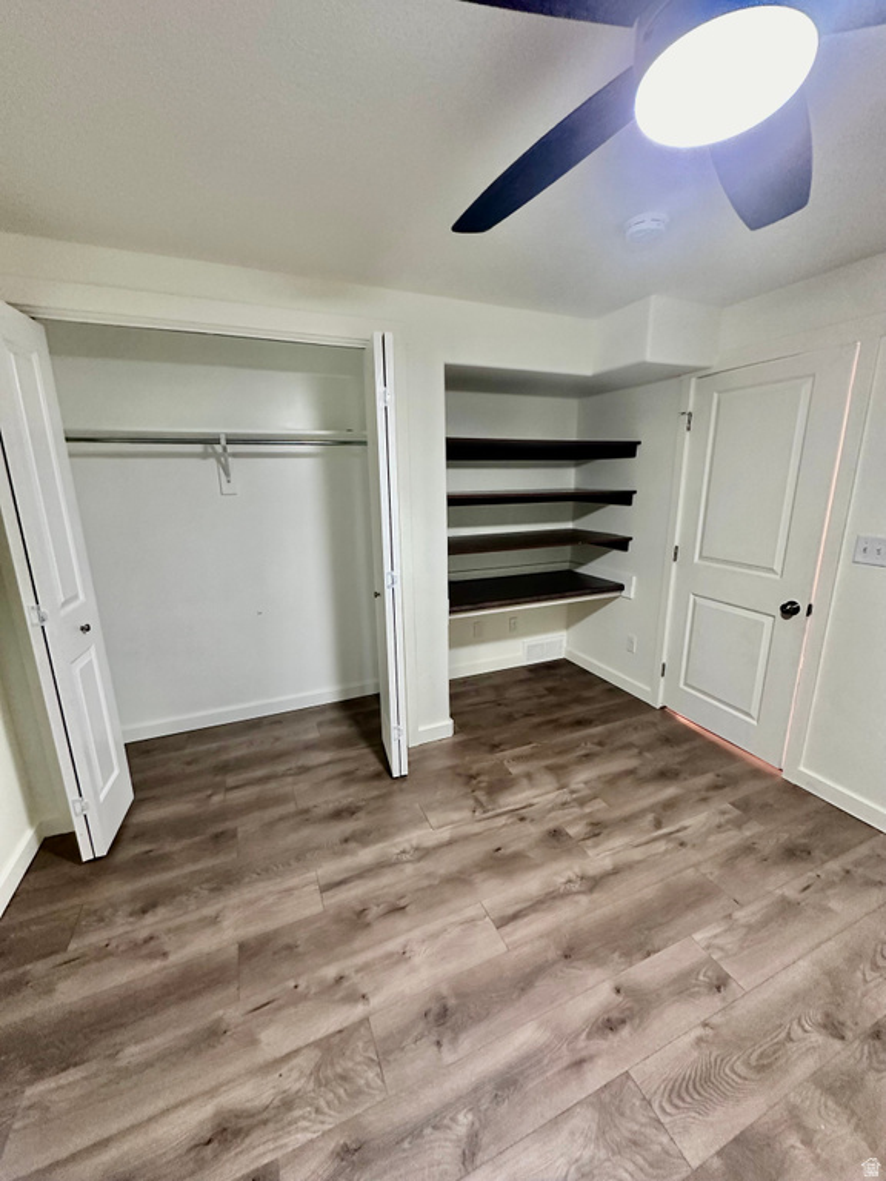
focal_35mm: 14
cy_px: 590
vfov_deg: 102.1
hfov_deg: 85.7
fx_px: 478
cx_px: 443
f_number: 2.2
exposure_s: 1/60
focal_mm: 2.22
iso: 400
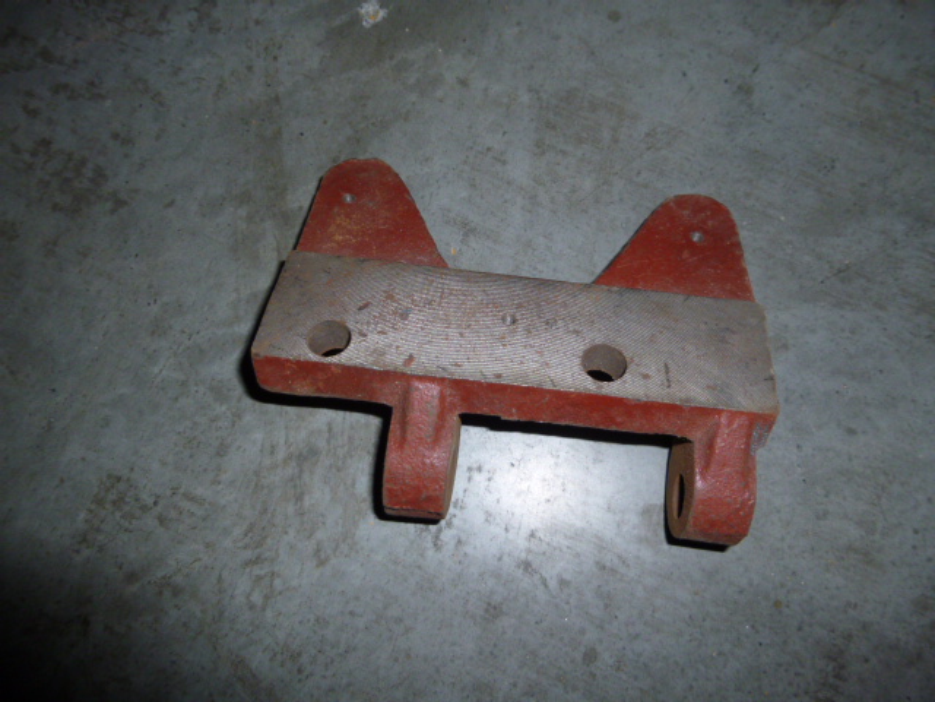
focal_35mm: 25
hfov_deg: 69.4
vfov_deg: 54.9
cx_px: 468
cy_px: 351
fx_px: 675
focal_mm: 4.5
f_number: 3.1
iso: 100
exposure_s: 1/60
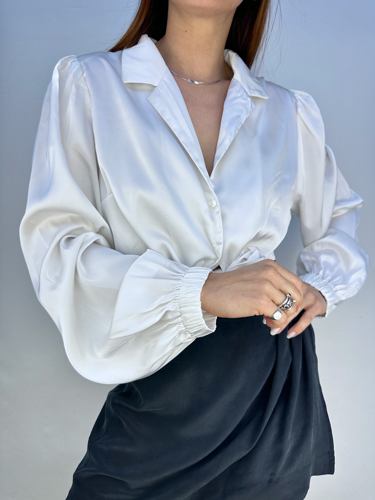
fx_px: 347
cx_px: 188
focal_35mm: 24
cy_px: 250
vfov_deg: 71.6
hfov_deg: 56.8
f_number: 1.78
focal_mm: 6.86
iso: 80
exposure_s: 1/680
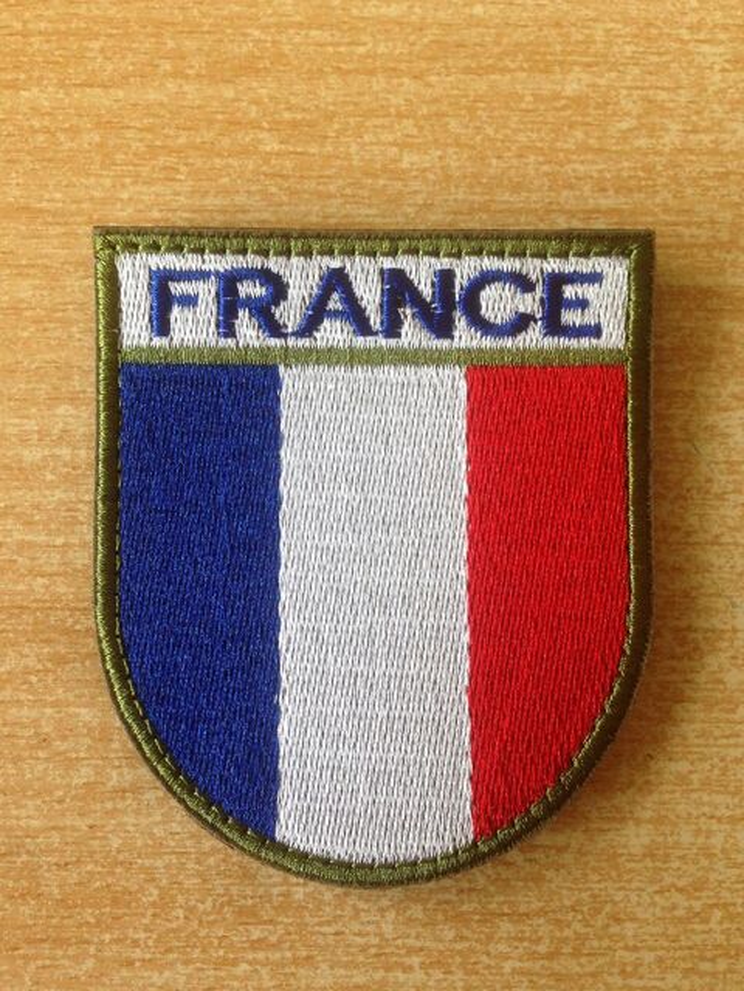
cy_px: 496
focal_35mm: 33
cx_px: 372
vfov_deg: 55.4
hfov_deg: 42.9
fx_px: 946
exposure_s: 1/60
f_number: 2.4
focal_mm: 4.12
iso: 50
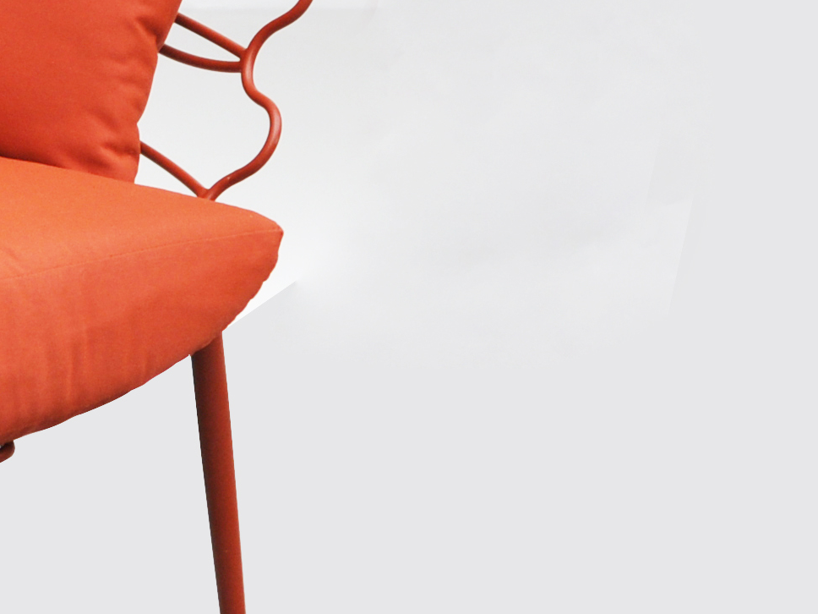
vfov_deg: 8.8
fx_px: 3923
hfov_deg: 11.5
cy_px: -98
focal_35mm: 166
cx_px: -313
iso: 200
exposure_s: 1/160
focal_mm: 26
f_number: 6.3
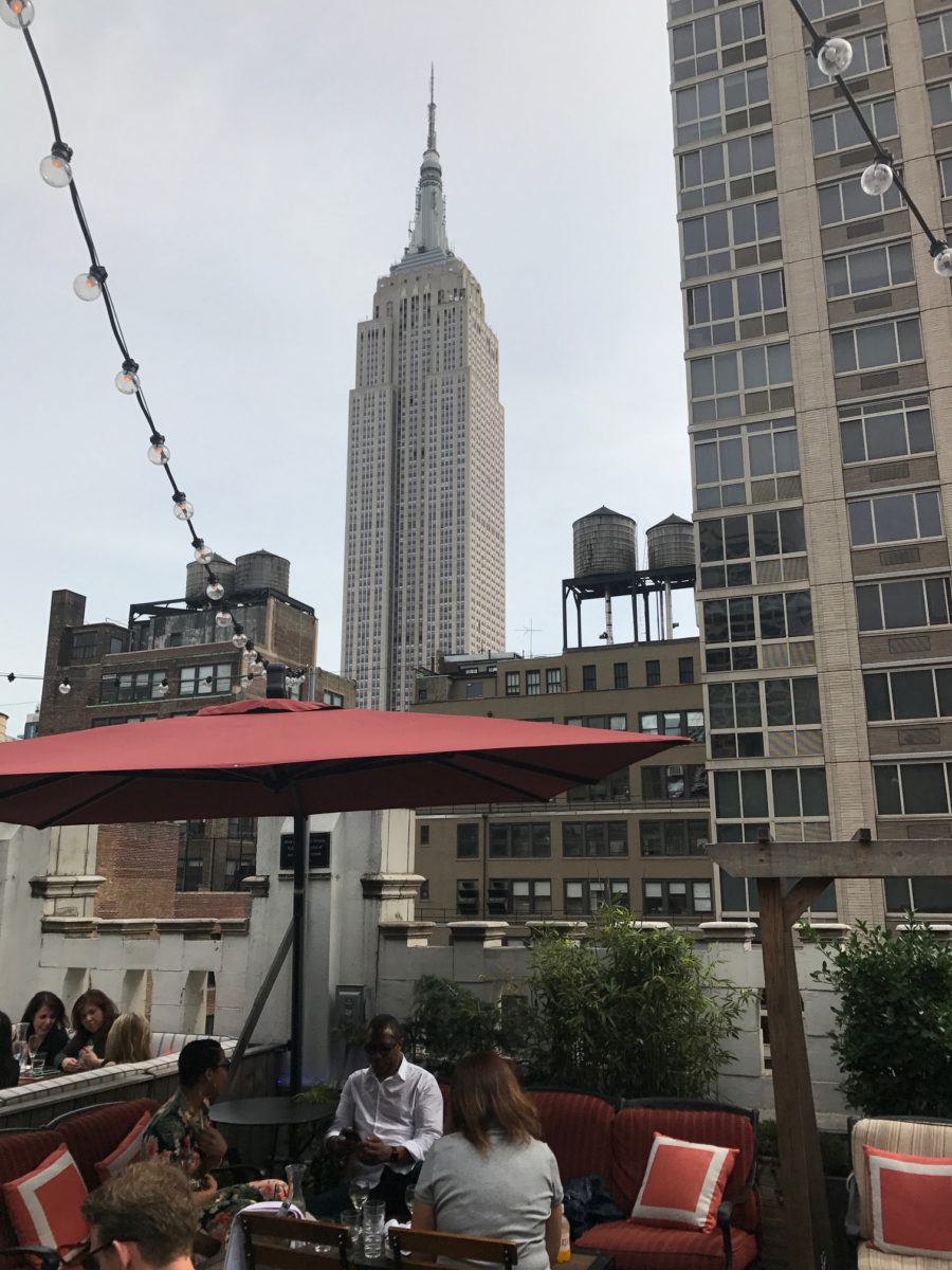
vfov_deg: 63.4
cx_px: 476
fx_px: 1027
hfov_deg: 49.7
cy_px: 635
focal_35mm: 28
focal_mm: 3.99
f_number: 1.8
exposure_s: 1/3195
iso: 20
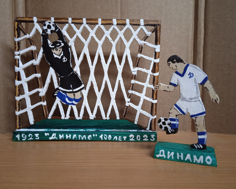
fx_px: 210
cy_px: 96
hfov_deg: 58.8
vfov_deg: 48.5
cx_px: 115
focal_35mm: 30
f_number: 2.2
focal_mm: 3.43
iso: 757
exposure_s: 1/14.3
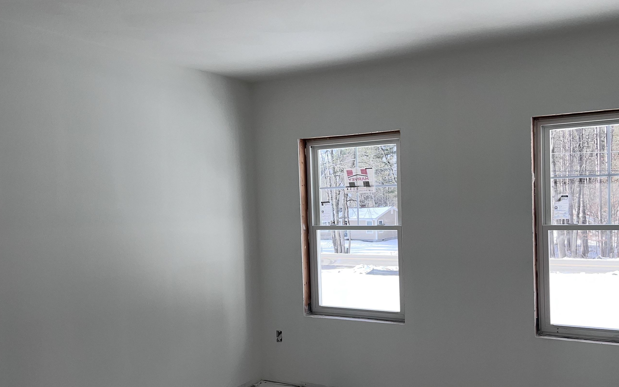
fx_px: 557
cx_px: 353
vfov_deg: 38.2
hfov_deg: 57.9
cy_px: 219
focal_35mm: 33
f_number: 1.5
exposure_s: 1/949
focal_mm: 5.7
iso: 32
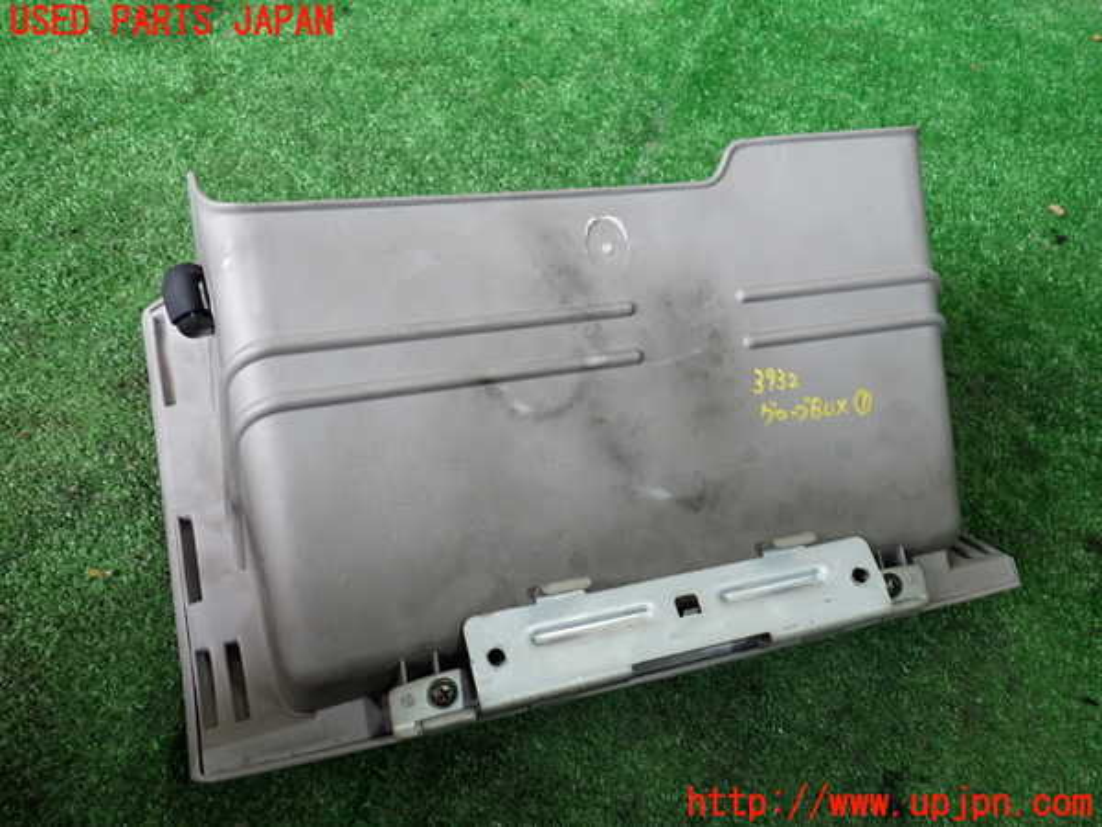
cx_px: 551
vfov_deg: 46.8
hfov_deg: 60.0
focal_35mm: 30
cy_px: 414
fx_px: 955
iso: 250
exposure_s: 1/40
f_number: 2.3
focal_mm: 5.4
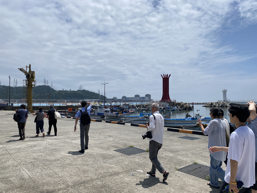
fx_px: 193
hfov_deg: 67.3
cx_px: 128
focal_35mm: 26
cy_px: 96
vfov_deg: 53.1
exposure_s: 1/10417
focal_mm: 4.25
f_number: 1.8
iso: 32
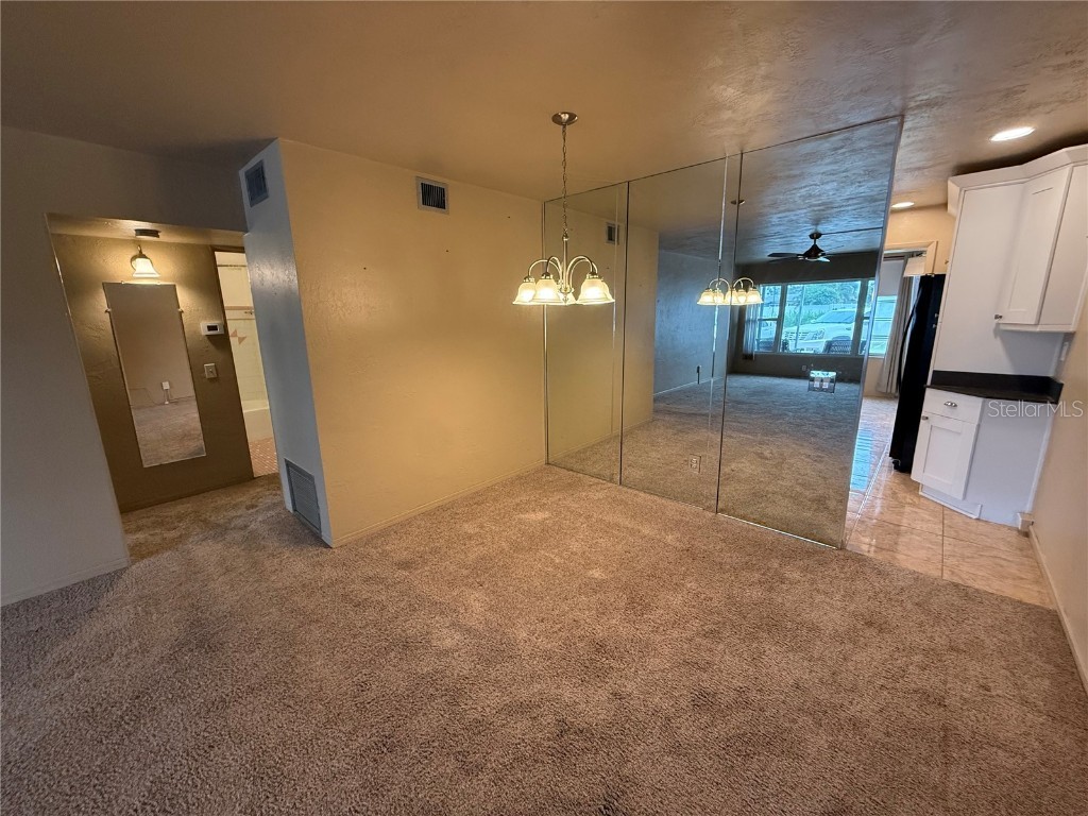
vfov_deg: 85.7
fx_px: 440
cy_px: 408
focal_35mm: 14
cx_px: 544
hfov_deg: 102.1
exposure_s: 1/120
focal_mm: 2.22
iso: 500
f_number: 2.2
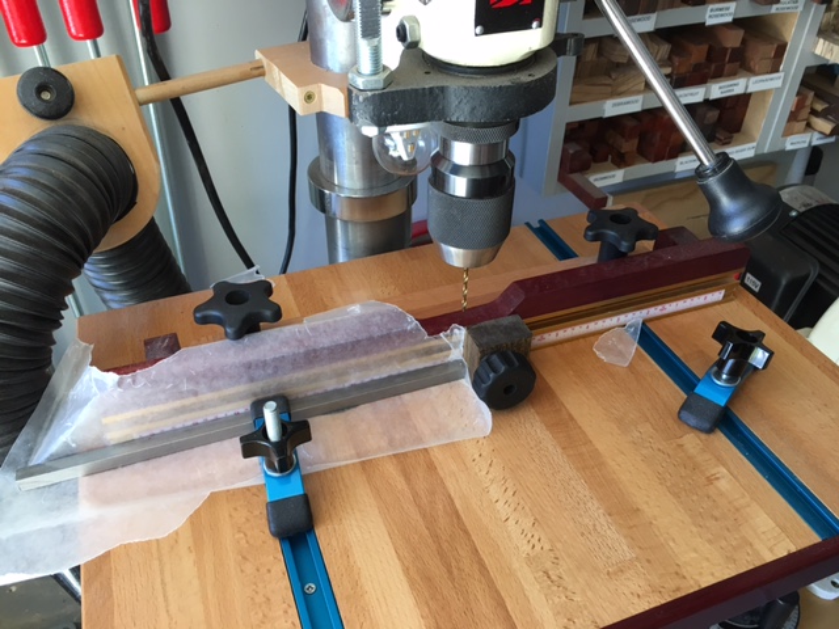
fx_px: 703
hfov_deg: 61.7
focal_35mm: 29
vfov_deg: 48.2
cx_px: 420
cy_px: 314
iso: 32
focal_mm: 4.15
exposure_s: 1/30
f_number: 2.2
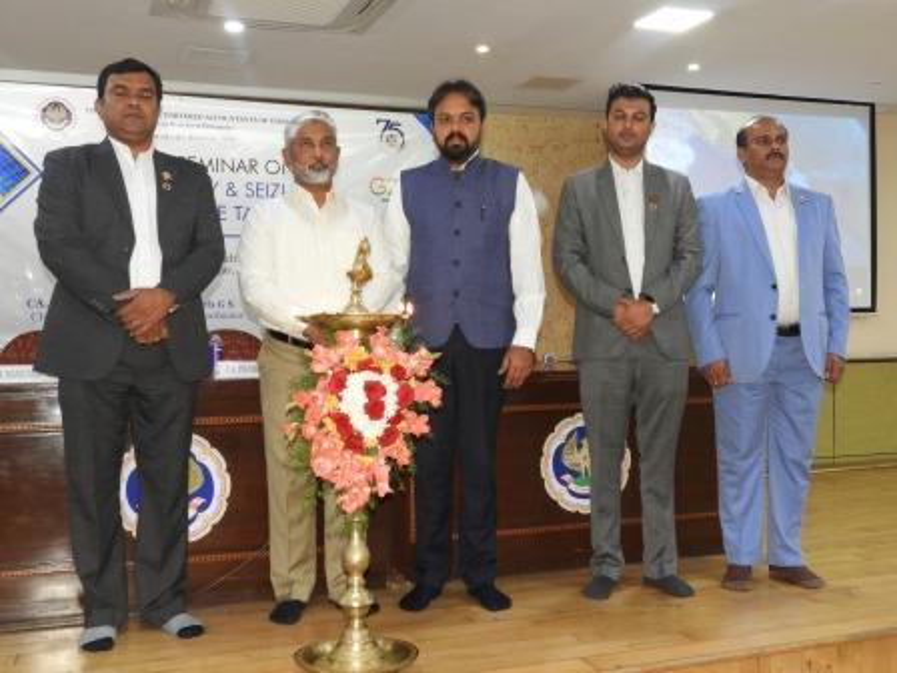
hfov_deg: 46.8
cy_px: 336
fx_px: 1037
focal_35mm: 40
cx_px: 448
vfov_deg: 36.0
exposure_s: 1/30
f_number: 3.8
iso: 280
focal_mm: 7.2
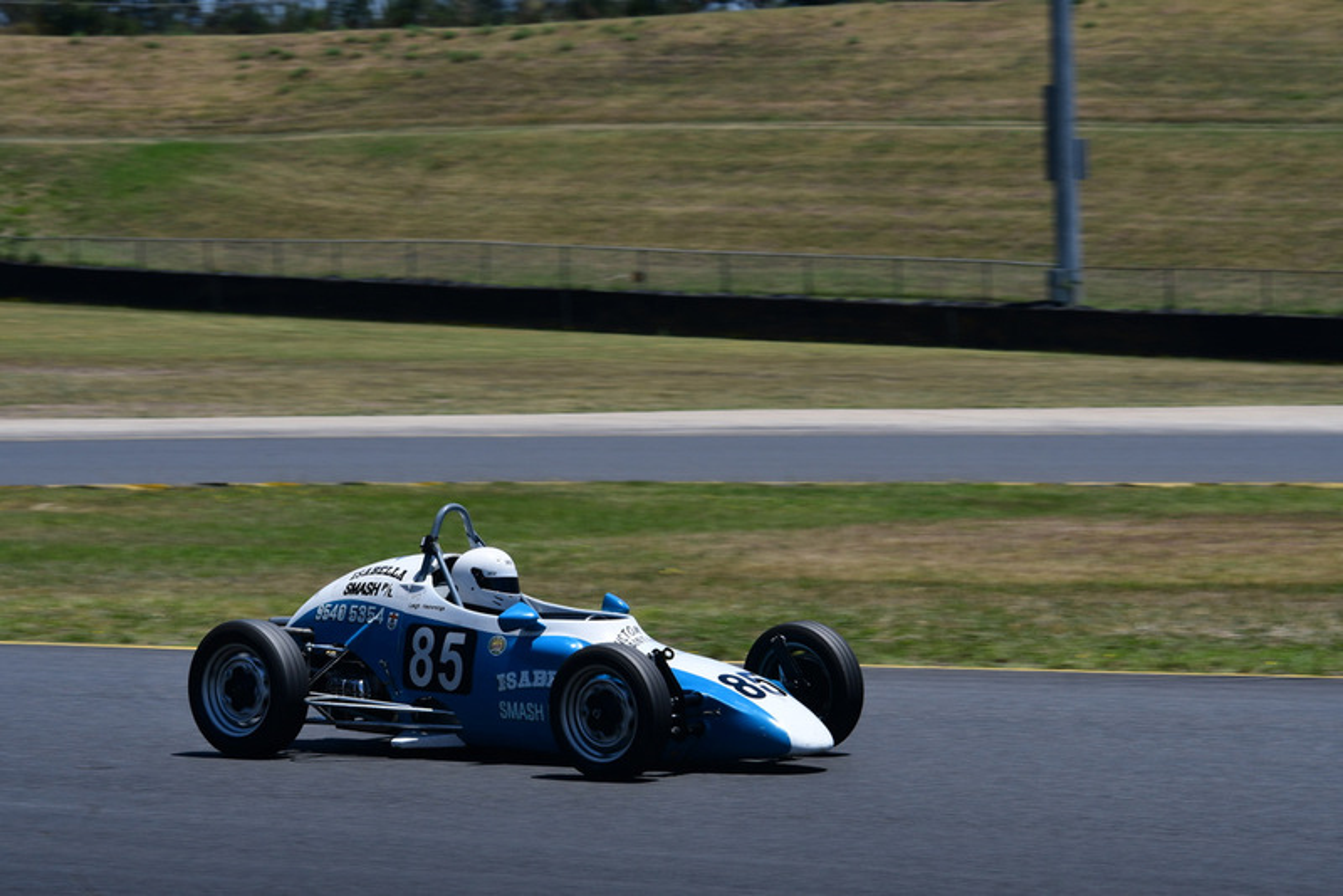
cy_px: 448
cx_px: 672
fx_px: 6717
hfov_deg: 11.4
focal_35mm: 180
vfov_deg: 7.6
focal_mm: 120
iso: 160
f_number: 11
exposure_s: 1/320
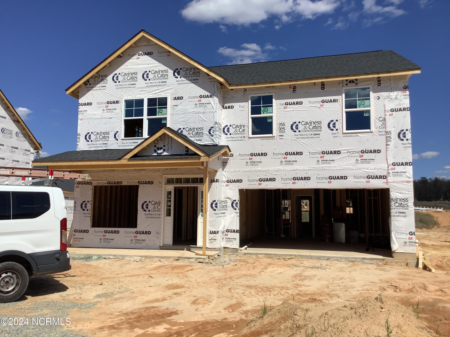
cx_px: 225
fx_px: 403
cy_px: 168
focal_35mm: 31
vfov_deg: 45.4
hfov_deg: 58.4
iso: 25
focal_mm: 3.3
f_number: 2.4
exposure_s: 1/3135
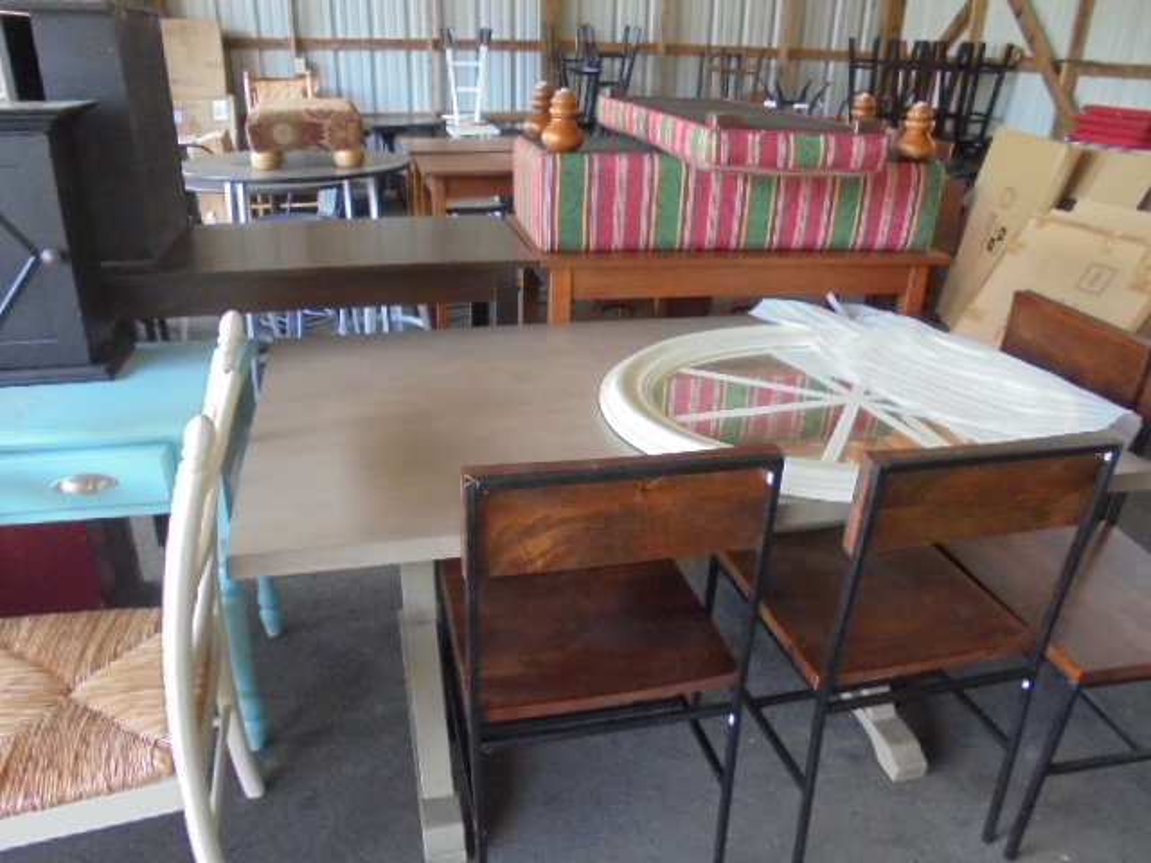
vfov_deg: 53.1
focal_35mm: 26
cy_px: 432
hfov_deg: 67.3
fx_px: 865
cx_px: 576
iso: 640
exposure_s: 1/60
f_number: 3.5
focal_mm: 4.6
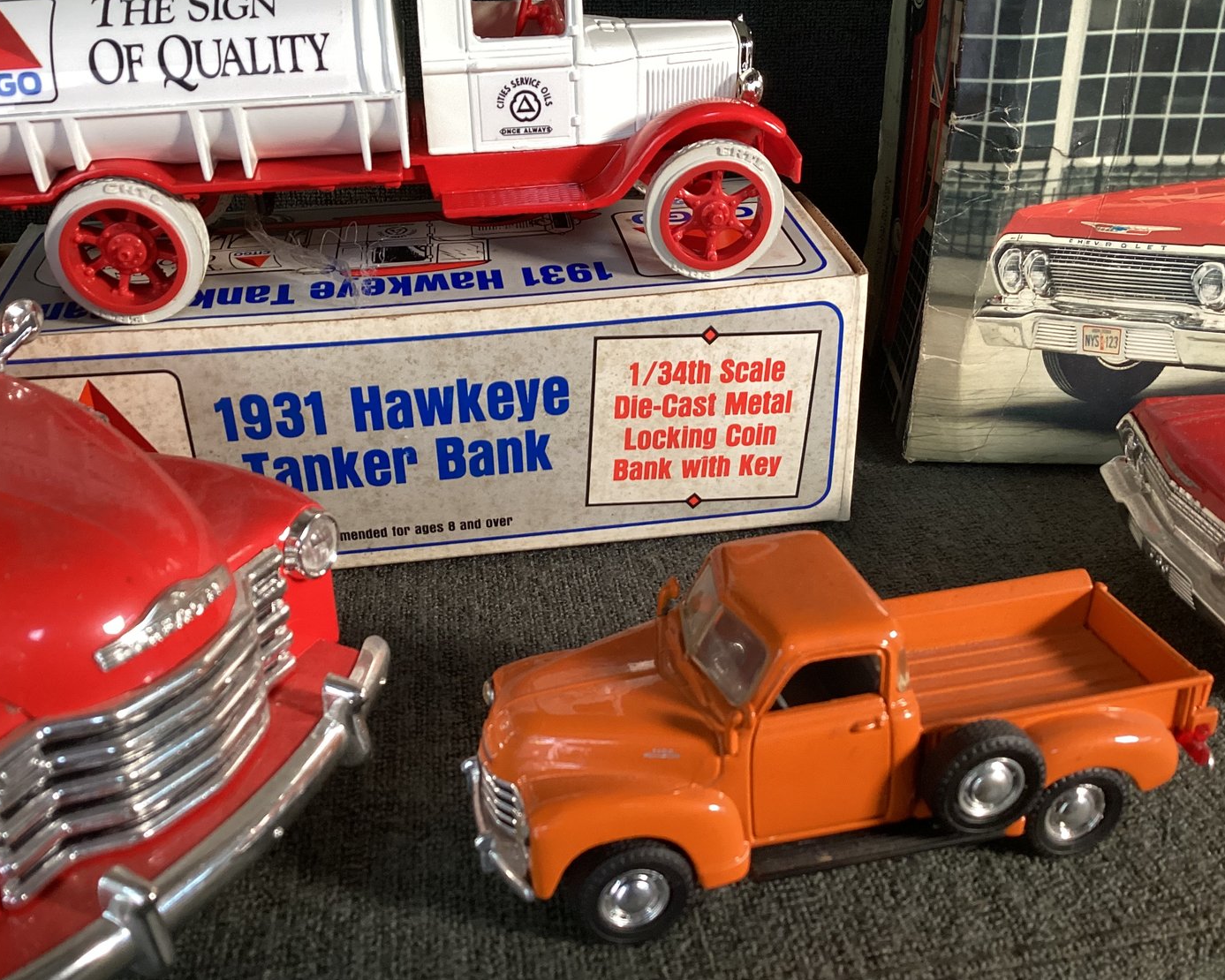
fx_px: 1197
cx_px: 599
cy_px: 481
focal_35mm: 33
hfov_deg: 54.2
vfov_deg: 44.6
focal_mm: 3.3
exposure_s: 1/60
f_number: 2.4
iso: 125
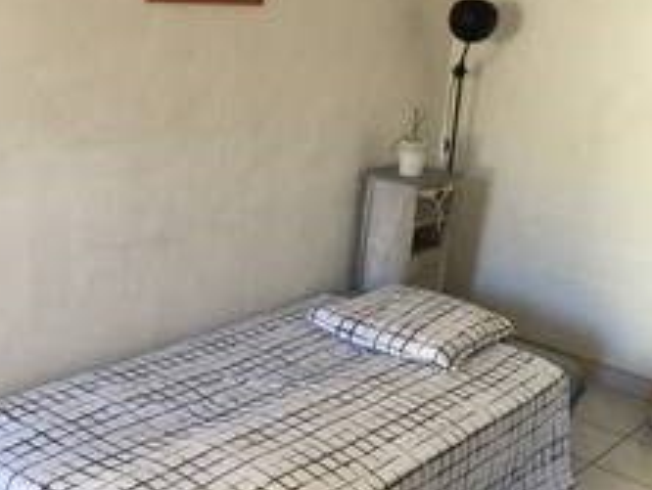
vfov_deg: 30.9
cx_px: 247
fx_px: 886
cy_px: 282
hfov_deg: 40.1
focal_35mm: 47
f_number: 2.2
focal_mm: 4.15
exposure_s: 1/33
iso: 50
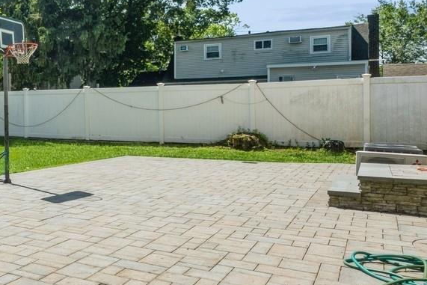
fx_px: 498
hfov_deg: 35.3
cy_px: 102
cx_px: -99
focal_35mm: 42
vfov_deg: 31.7
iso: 400
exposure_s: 1/800
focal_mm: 15
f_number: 11
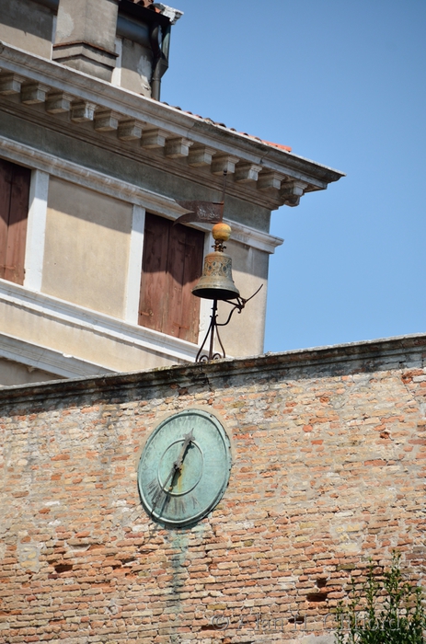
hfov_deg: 4.6
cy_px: 322
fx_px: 5354
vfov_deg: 6.9
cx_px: 213
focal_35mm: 300
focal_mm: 200
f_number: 5.6
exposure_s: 1/500
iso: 100
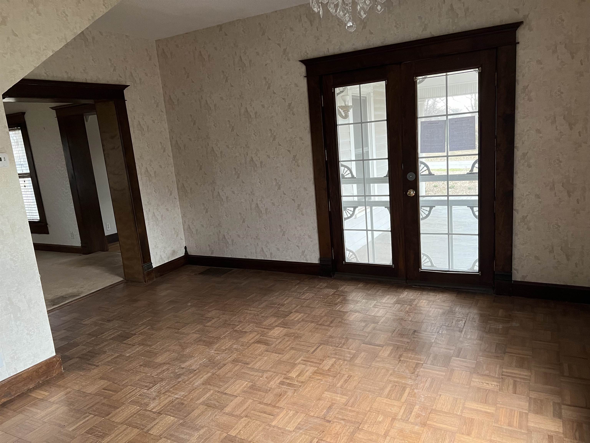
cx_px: 295
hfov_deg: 67.3
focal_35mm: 26
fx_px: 443
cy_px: 222
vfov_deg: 53.1
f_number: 1.5
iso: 400
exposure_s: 1/60
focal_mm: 5.7
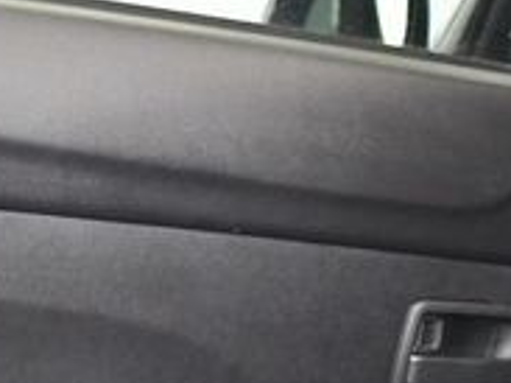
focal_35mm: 121
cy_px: 486
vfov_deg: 11.9
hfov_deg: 16.3
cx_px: 184
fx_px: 1785
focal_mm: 18
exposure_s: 1/60
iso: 3600
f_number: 3.5
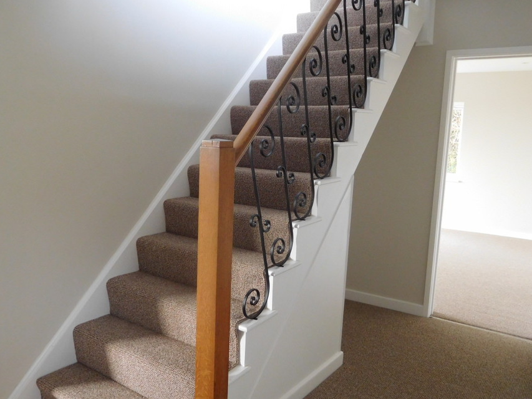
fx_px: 461
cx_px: 252
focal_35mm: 30
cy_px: 194
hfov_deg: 59.9
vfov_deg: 46.8
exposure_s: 1/30
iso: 400
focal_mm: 4.5
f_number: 3.4
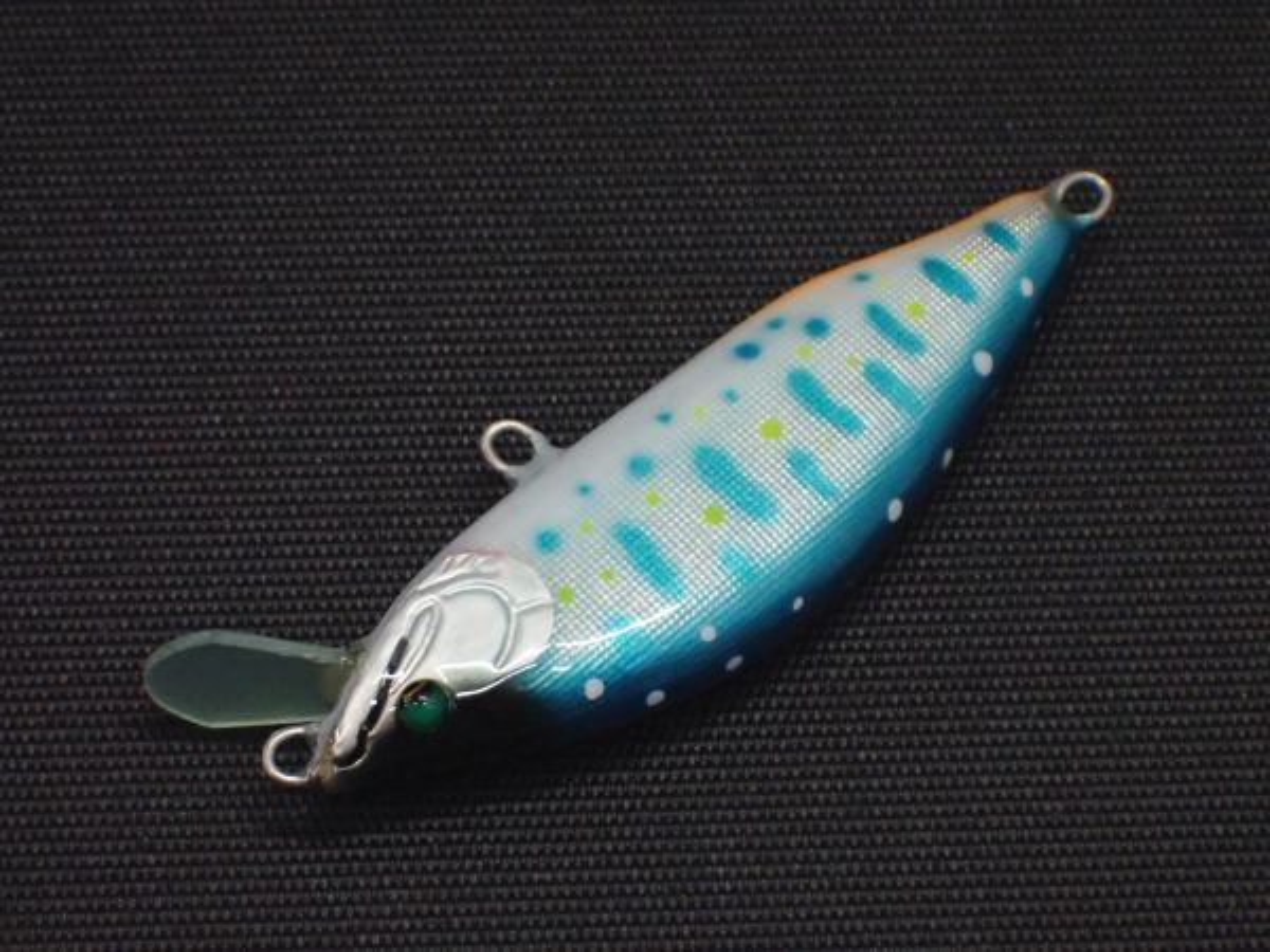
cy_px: 476
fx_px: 3669
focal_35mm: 100
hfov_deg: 19.6
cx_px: 635
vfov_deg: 14.8
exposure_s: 1/100
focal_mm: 18
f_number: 4.9
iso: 800
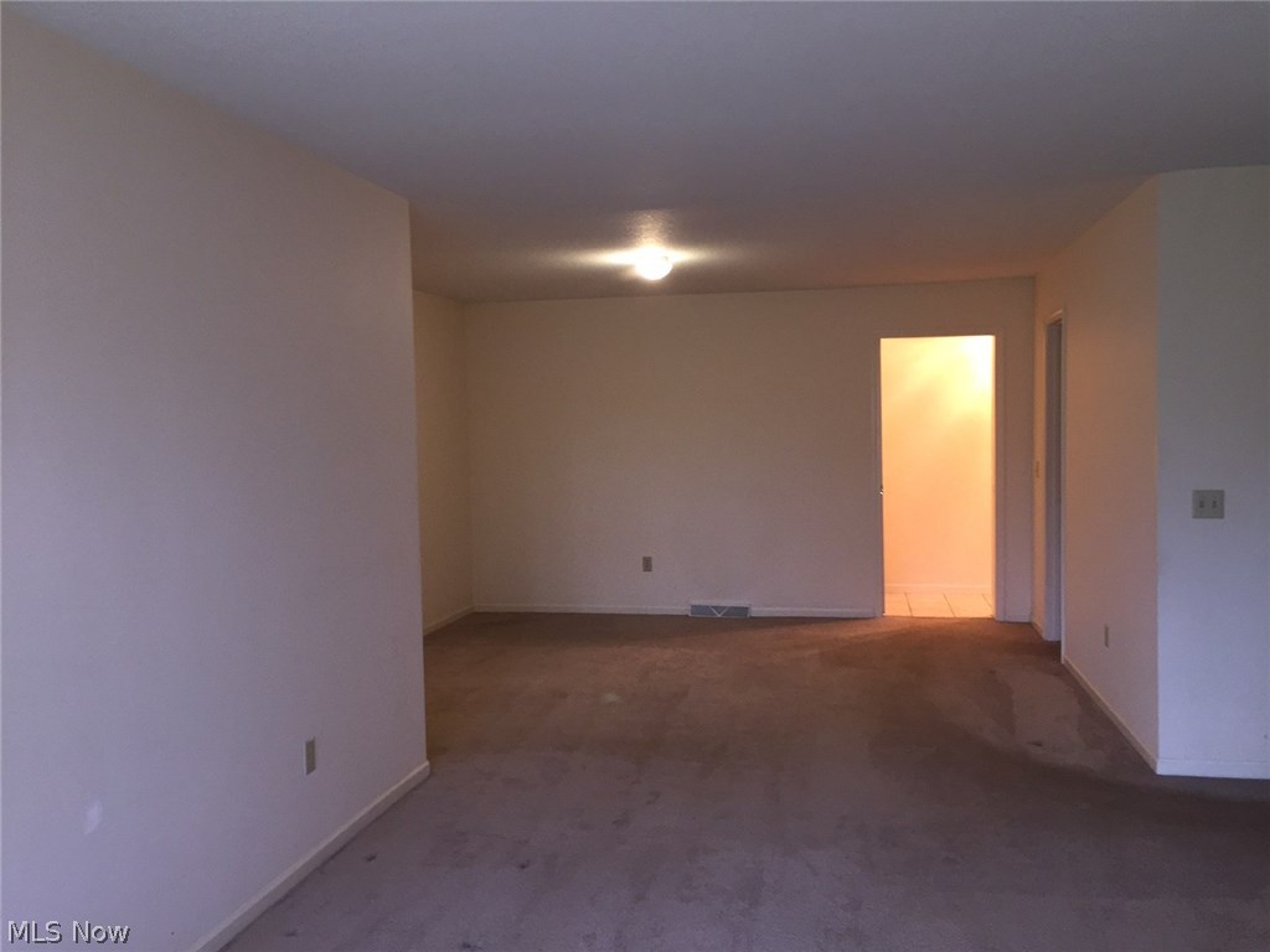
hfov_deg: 61.7
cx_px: 635
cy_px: 476
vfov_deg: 48.2
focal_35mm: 29
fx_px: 1064
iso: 160
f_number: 2.2
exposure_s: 1/20
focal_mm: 4.15
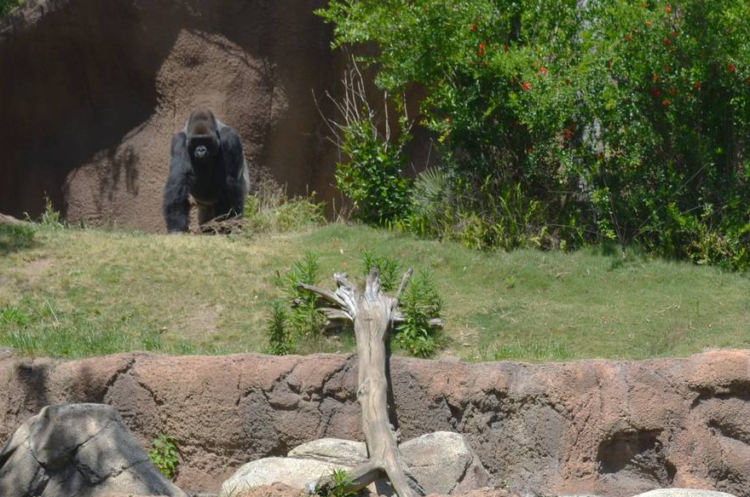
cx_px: 646
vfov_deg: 11.4
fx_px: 2495
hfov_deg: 16.9
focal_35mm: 120
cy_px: 298
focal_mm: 44
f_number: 8
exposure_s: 1/250
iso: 100
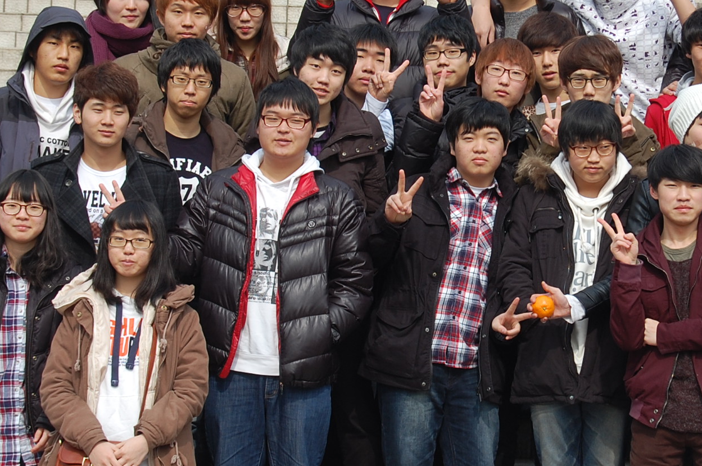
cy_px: 191
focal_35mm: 130
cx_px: 505
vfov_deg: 10.5
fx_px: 2531
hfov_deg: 15.7
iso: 200
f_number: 8
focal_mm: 48
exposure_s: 1/250
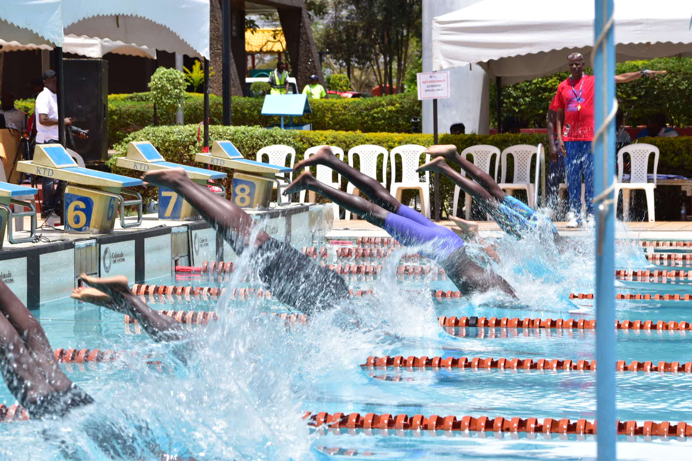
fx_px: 2479
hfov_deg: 15.9
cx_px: 346
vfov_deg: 10.6
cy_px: 230
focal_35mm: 129
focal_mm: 86
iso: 100
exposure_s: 1/250
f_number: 8
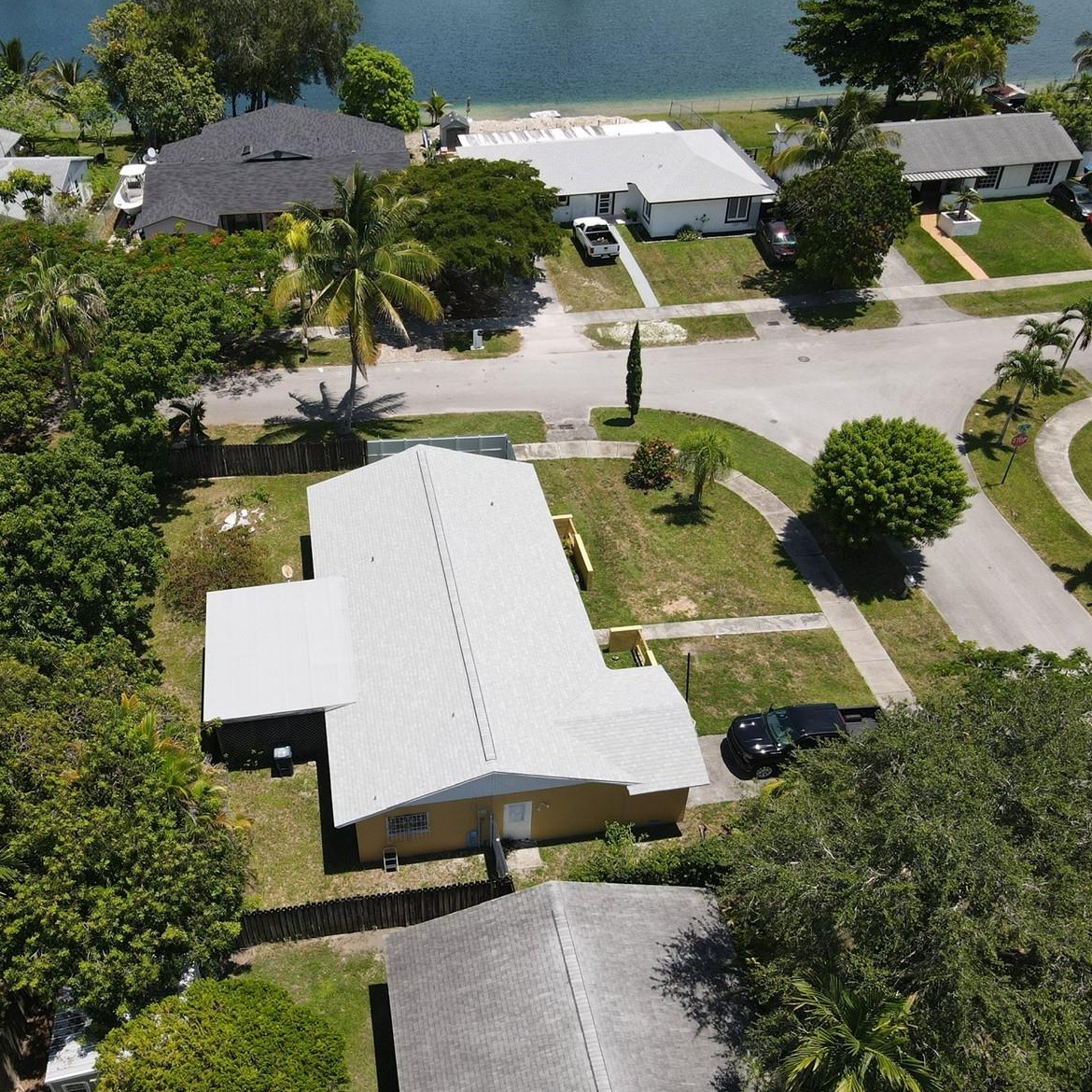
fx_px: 1035
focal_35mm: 29
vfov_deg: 55.6
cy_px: 535
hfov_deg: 55.2
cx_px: 441
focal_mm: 4.5
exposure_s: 1/725
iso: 100
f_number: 2.8
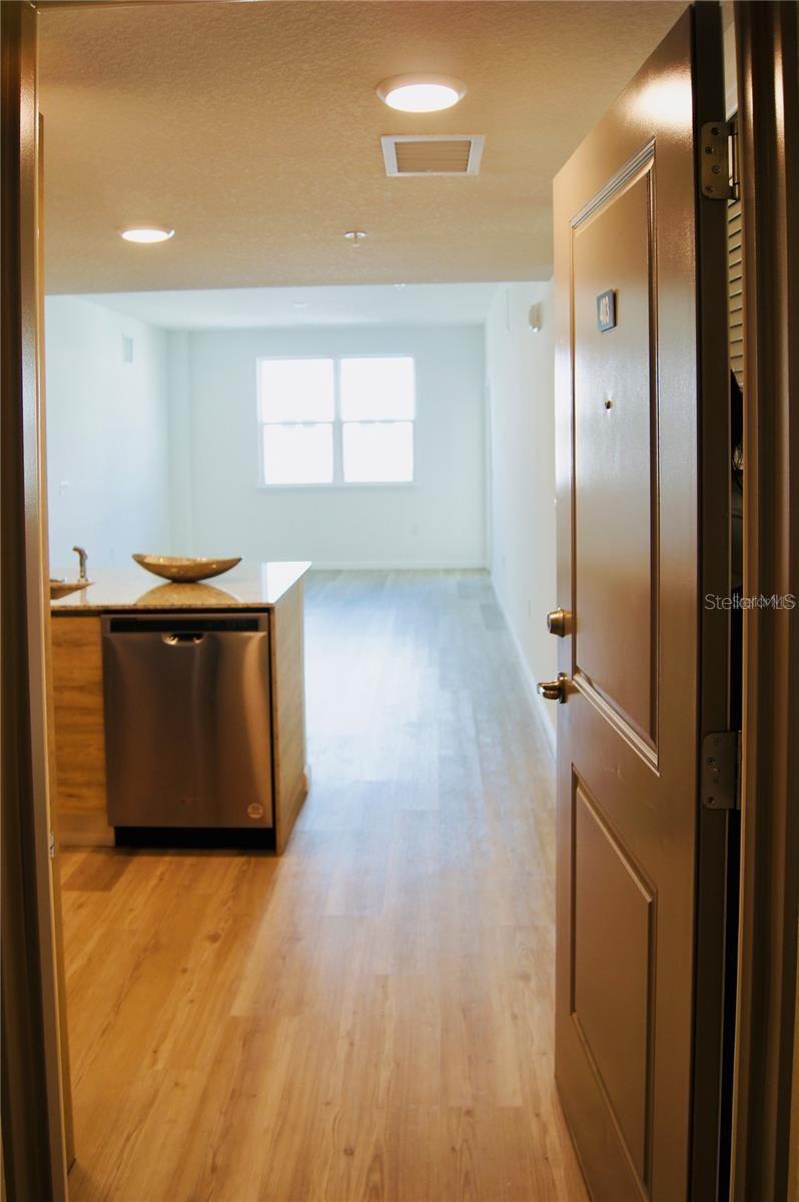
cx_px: 400
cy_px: 601
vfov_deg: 67.4
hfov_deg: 47.9
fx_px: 900
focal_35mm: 27
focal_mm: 18
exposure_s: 1/40
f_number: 4.5
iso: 100
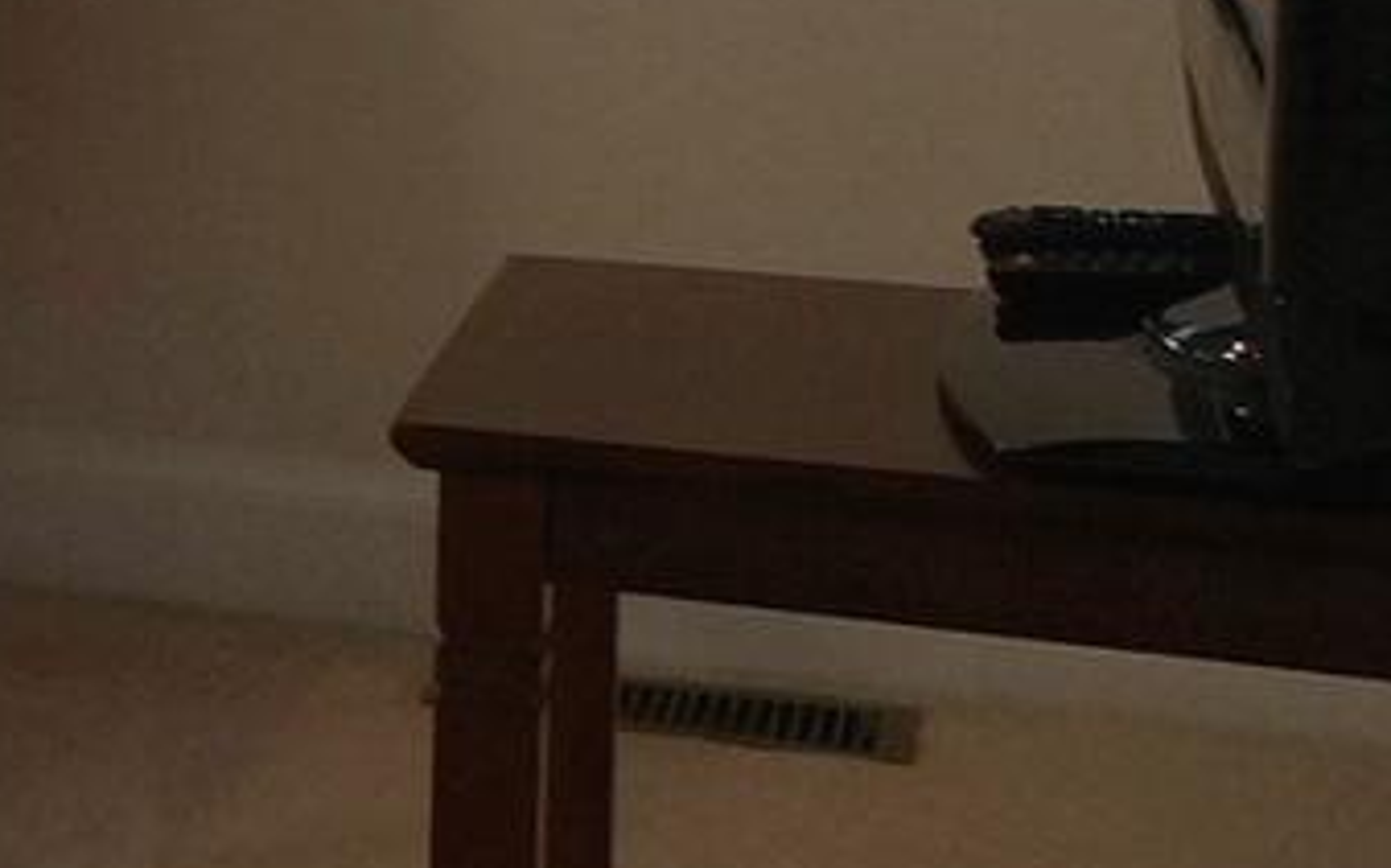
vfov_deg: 8.7
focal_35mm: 148
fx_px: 5609
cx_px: -1568
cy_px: -424
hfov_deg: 12.2
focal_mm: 16
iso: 400
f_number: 4
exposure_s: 1/60
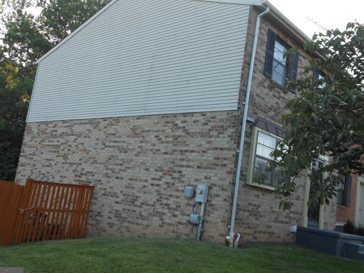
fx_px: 410
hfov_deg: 47.9
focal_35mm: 39
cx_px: 186
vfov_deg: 36.8
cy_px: 123
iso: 80
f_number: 3.5
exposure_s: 1/200
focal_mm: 6
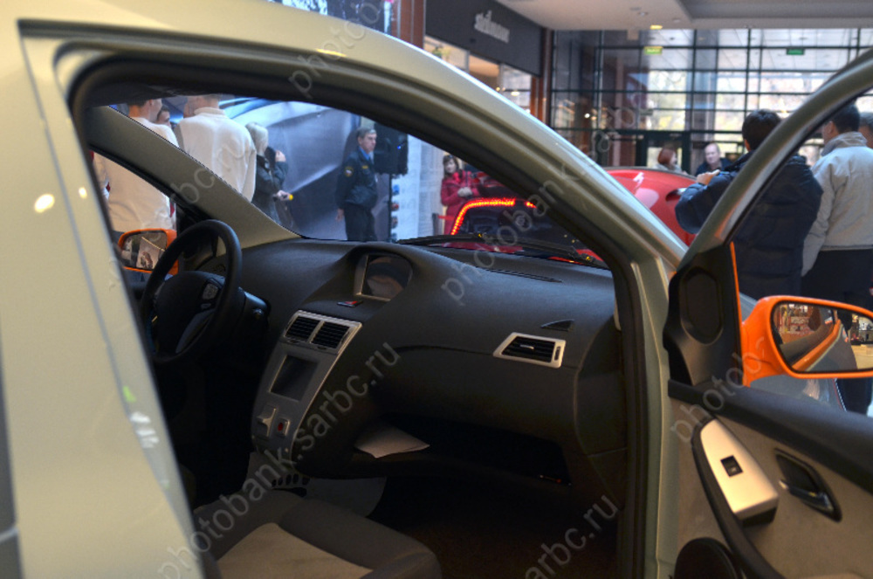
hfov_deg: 46.5
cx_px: 436
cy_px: 290
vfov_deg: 31.8
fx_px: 1017
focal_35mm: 42
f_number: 2.8
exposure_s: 1/125
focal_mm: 28
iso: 400
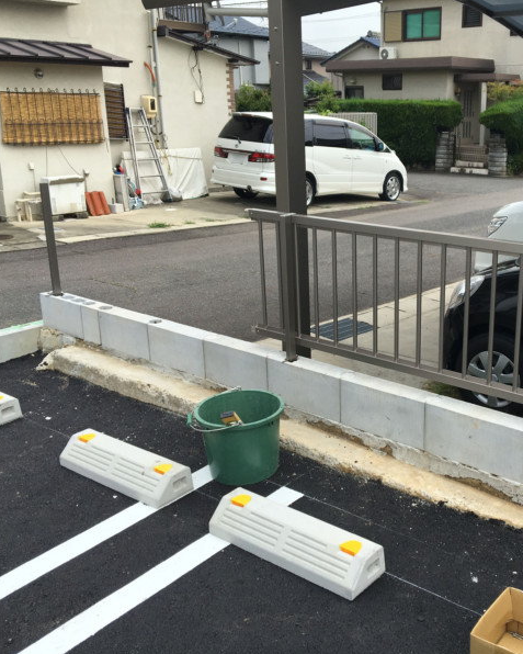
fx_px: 735
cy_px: 328
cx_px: 383
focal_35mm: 38
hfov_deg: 38.3
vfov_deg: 47.9
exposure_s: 1/1166
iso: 25
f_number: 2.2
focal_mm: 4.15
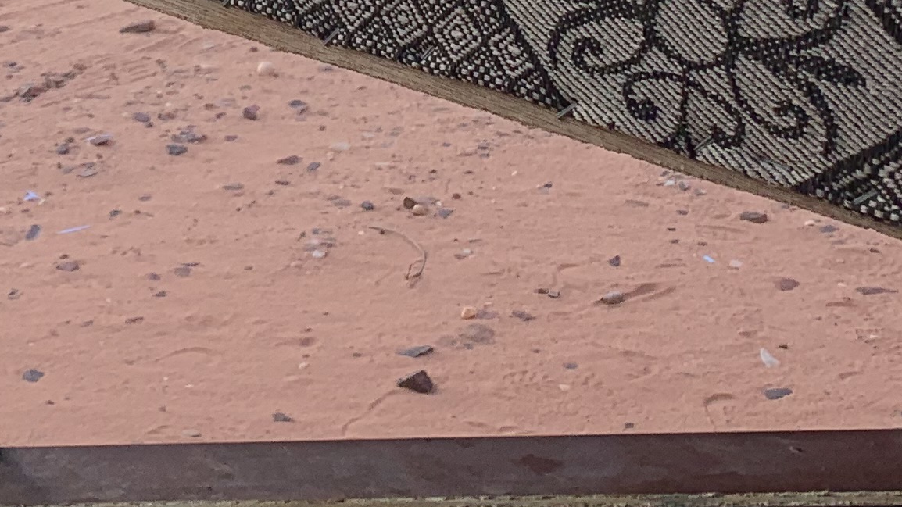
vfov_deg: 10.9
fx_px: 2368
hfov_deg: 20.9
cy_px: -581
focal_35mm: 99
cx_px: 6
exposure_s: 1/448
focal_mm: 4.25
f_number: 1.8
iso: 25
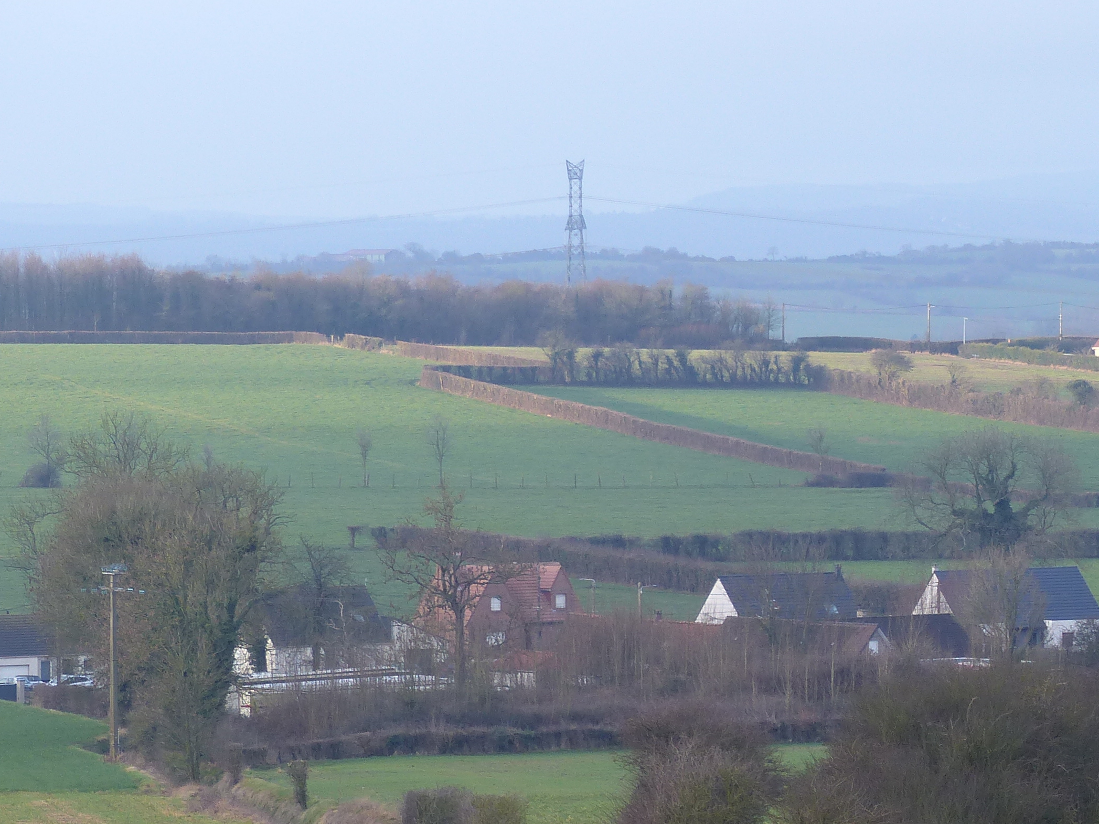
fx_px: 9397
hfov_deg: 6.7
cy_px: 686
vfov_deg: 5.0
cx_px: 926
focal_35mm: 296
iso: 100
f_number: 3.2
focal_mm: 27.8
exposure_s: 1/160
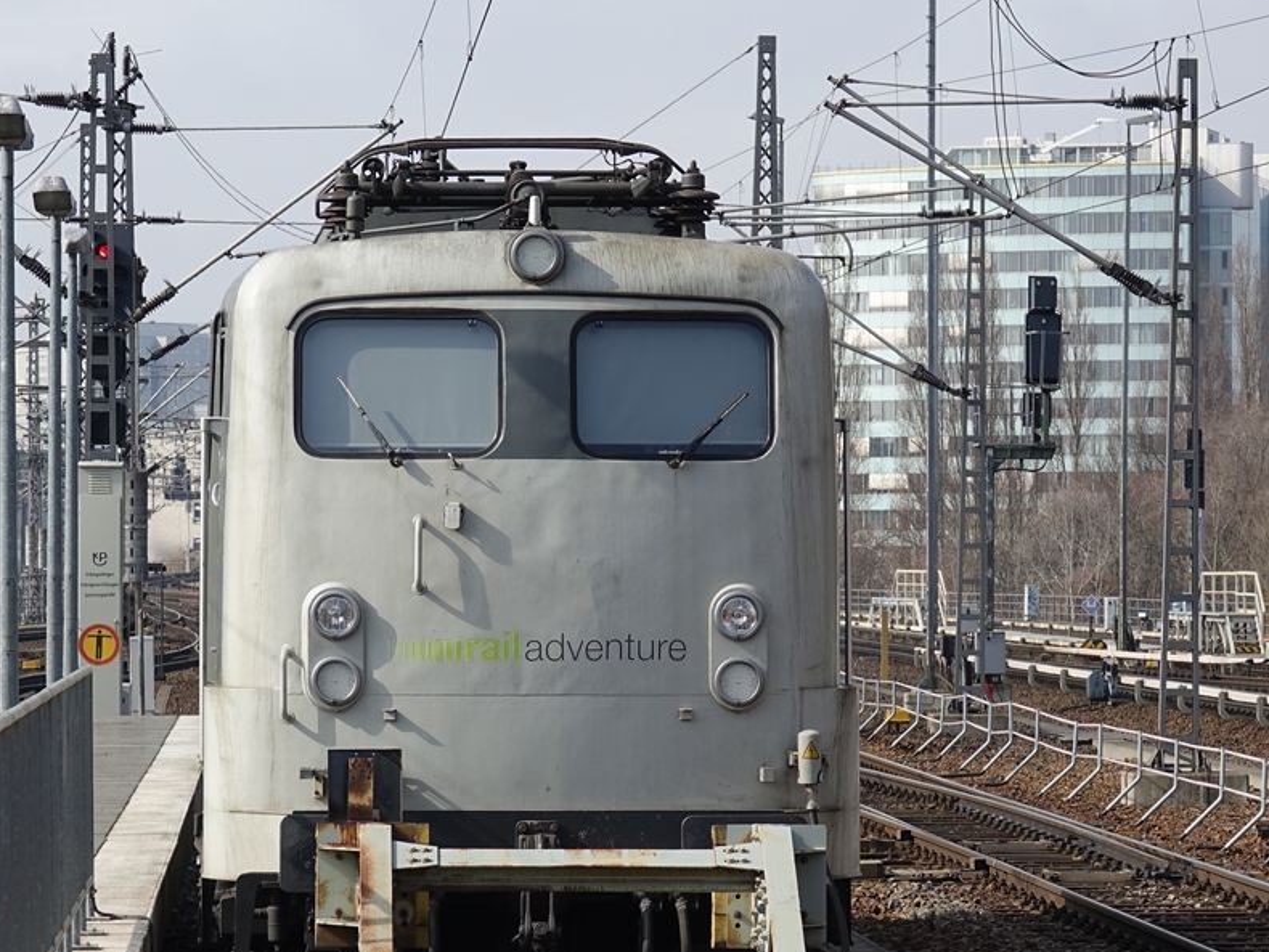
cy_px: 565
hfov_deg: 13.5
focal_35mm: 146
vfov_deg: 10.2
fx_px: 5354
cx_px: 538
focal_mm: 36.72
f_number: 4
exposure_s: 1/640
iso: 100
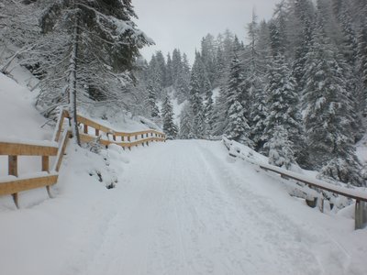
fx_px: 403
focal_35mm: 38
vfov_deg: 37.7
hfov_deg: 49.0
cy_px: 138
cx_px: 184
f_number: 4.4
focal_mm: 6.3
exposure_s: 1/250
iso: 50
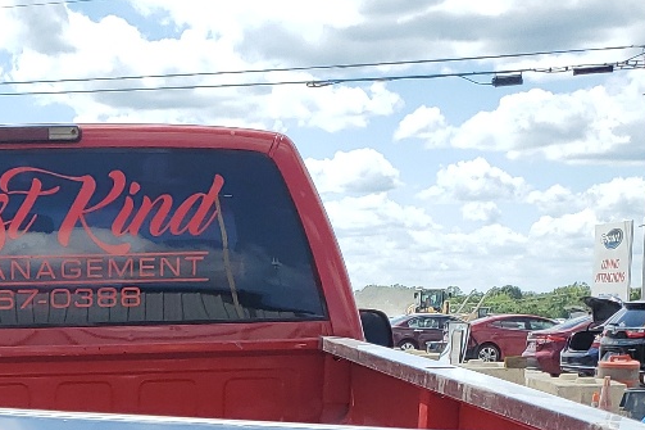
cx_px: -15
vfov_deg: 14.3
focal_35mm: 86
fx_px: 1540
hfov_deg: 22.6
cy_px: 738
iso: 50
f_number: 1.5
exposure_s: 1/2500
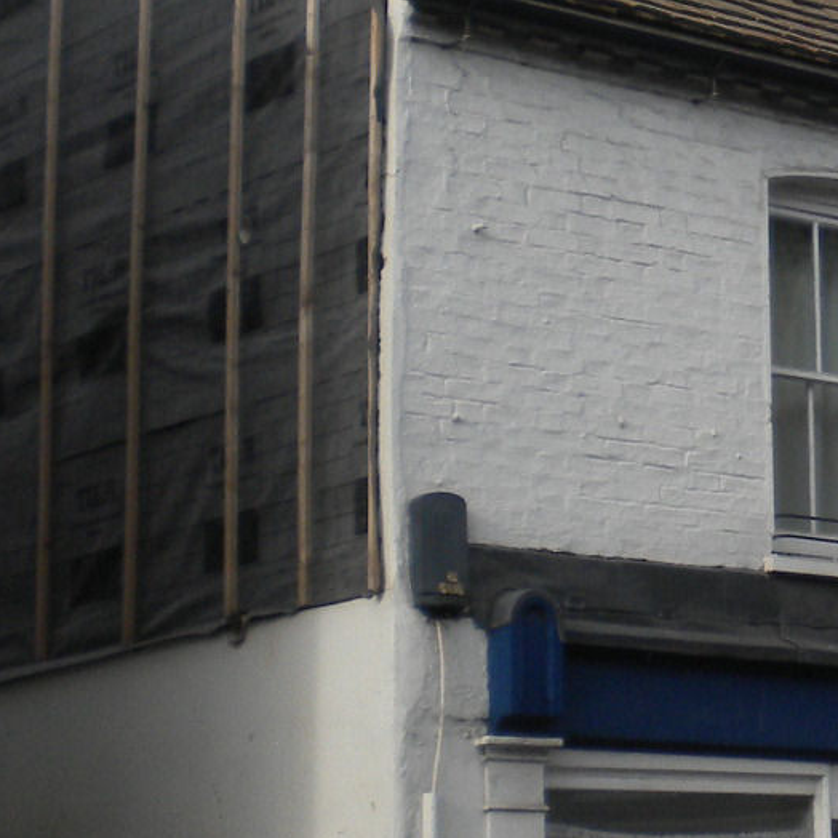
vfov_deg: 14.4
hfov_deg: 13.3
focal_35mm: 121
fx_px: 3314
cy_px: 435
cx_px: 1404
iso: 80
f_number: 4.6
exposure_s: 1/272
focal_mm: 6.3
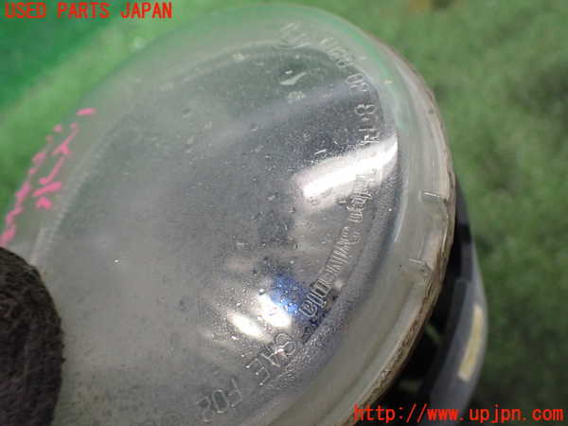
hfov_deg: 60.0
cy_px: 213
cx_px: 284
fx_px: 492
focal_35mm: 30
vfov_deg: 46.8
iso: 640
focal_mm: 5.4
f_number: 2.3
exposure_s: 1/125
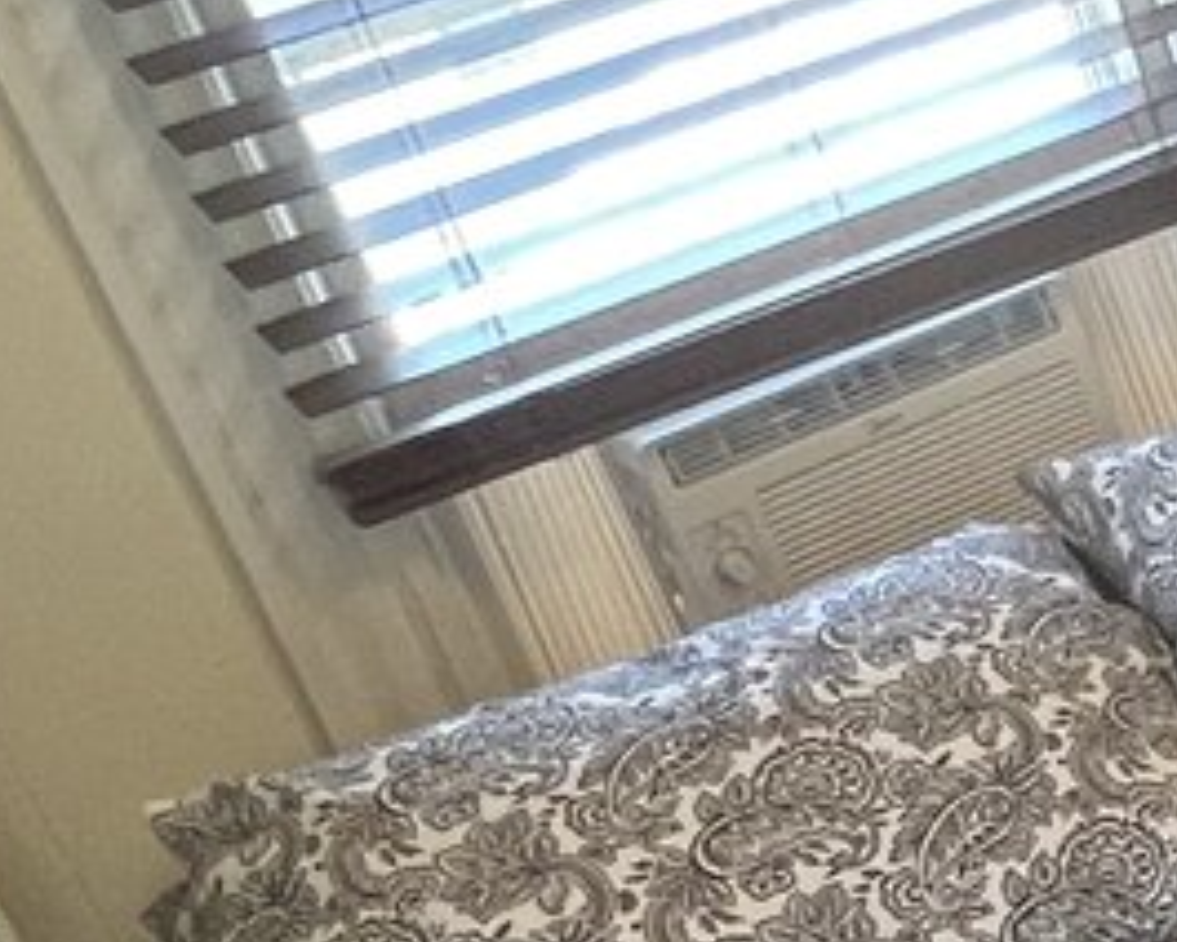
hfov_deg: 15.5
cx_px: 2496
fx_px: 3205
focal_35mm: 92
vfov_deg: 16.7
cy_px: 622
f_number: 1.8
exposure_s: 1/60
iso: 200
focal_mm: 1.57
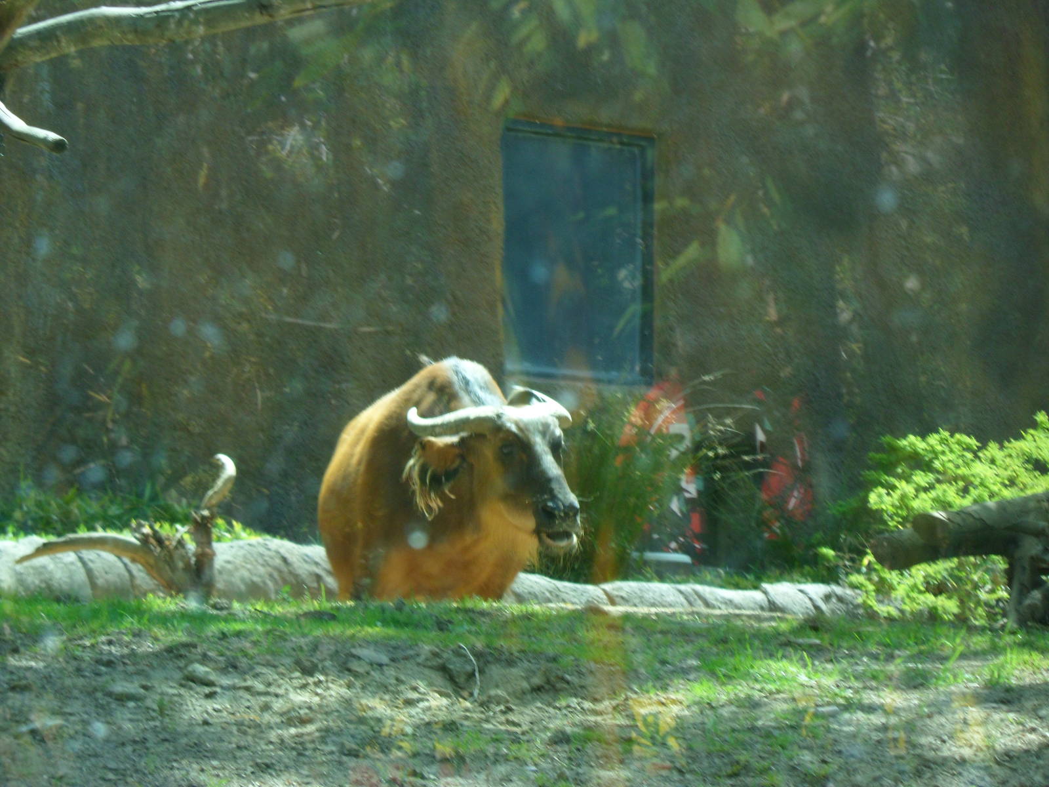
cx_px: 524
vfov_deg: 5.5
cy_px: 394
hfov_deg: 7.3
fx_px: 8182
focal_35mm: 270
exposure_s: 1/90
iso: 80
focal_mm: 46.8
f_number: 5.9
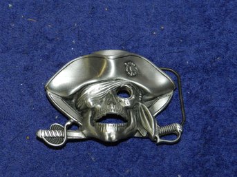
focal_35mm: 68
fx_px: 465
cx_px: 118
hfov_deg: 28.6
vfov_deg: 21.6
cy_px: 88
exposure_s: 1/30
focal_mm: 12.1
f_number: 4.7
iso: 200
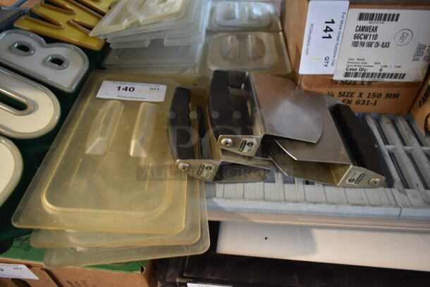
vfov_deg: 48.0
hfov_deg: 67.3
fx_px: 323
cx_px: 215
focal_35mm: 27
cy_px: 144
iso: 640
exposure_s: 1/30
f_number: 3.5
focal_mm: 18
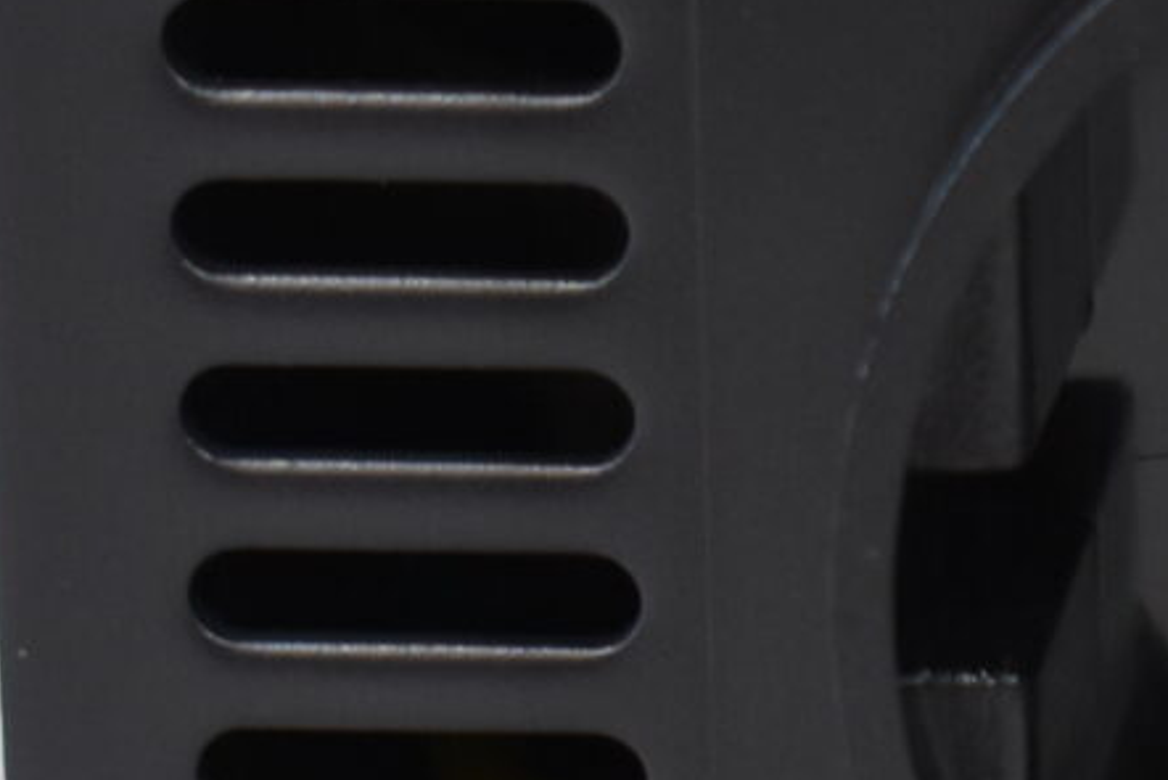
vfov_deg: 4.9
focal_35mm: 278
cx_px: 1667
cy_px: 549
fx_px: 9022
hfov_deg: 7.3
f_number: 5.6
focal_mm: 32
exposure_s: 1/60
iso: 560
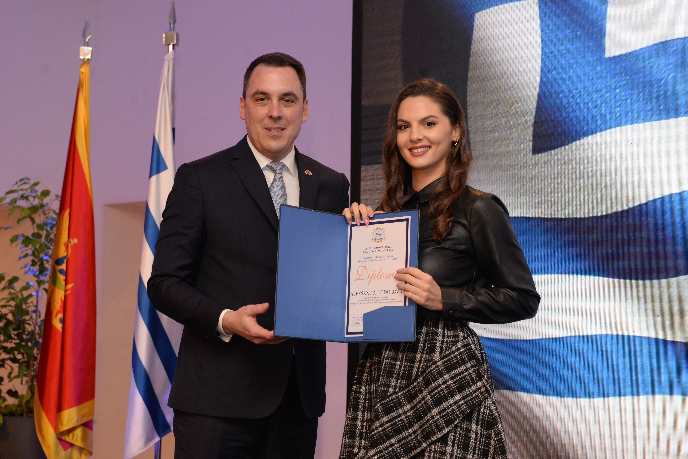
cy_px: 230
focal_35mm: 70
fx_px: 1338
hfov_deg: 28.8
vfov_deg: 19.5
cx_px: 344
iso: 800
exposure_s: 1/125
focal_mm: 70
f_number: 5.6
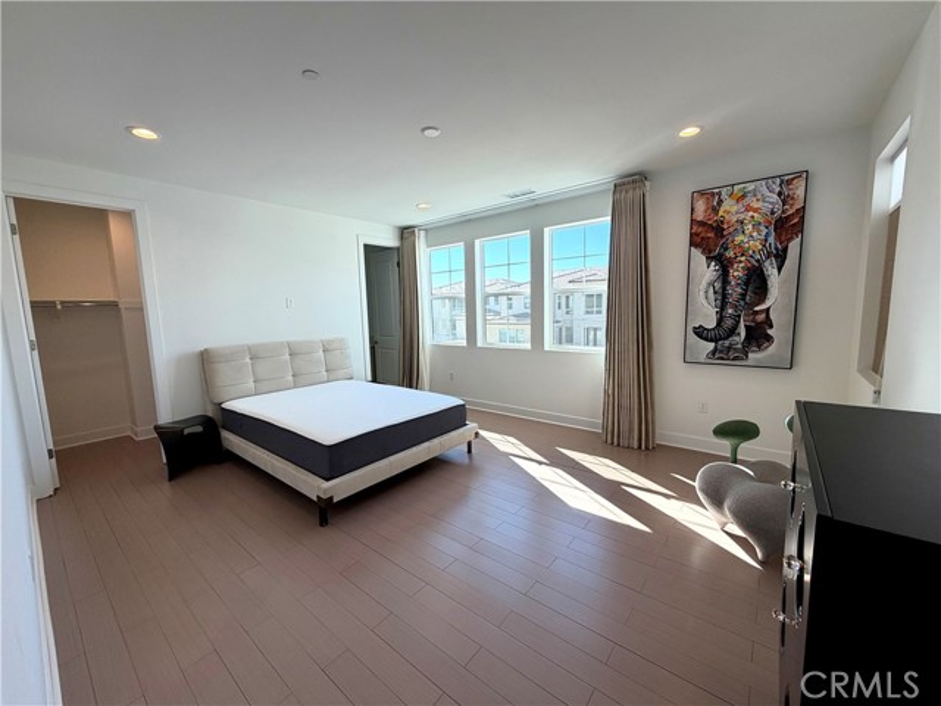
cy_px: 353
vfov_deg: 85.7
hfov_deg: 102.1
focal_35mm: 14
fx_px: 381
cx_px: 470
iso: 50
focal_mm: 2.22
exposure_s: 1/162
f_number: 2.2
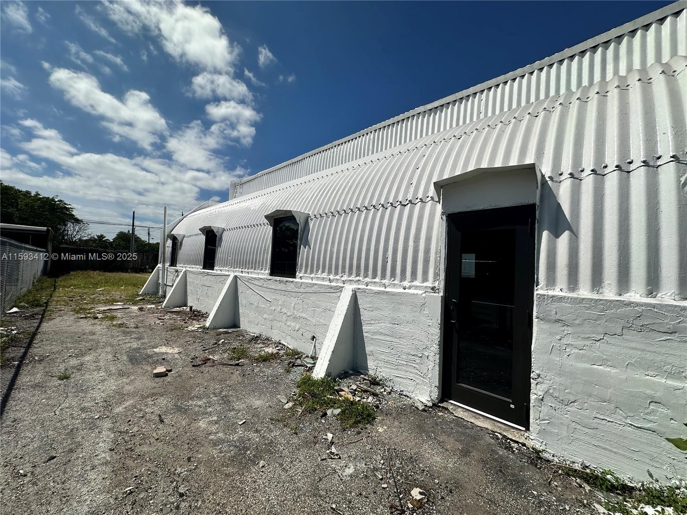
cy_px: 258
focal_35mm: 14
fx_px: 278
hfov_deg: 102.1
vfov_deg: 85.7
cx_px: 344
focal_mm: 2.22
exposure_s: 1/6897
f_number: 2.2
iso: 50
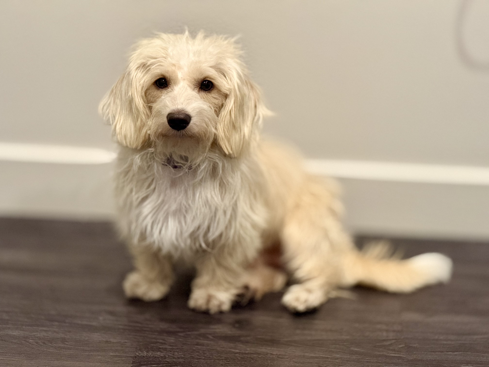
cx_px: 244
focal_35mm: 120
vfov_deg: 12.3
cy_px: 184
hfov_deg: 16.4
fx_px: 1695
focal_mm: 15.66
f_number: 2.8
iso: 640
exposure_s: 1/40
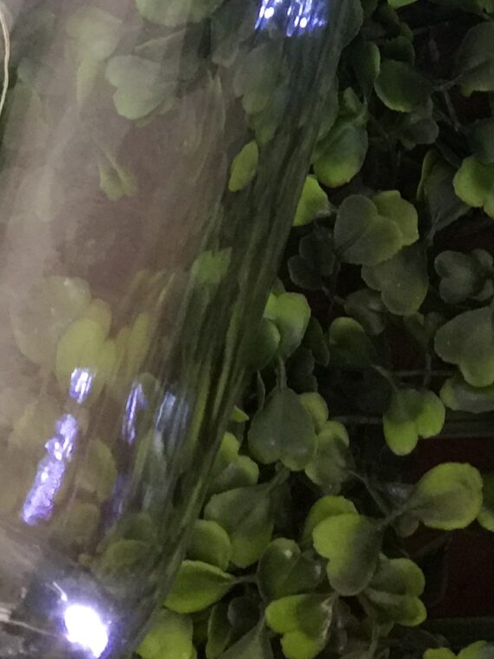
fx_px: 1866
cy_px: -323
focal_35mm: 98
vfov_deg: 17.9
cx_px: 277
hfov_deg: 15.1
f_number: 2.2
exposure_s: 1/8
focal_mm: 4.15
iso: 125
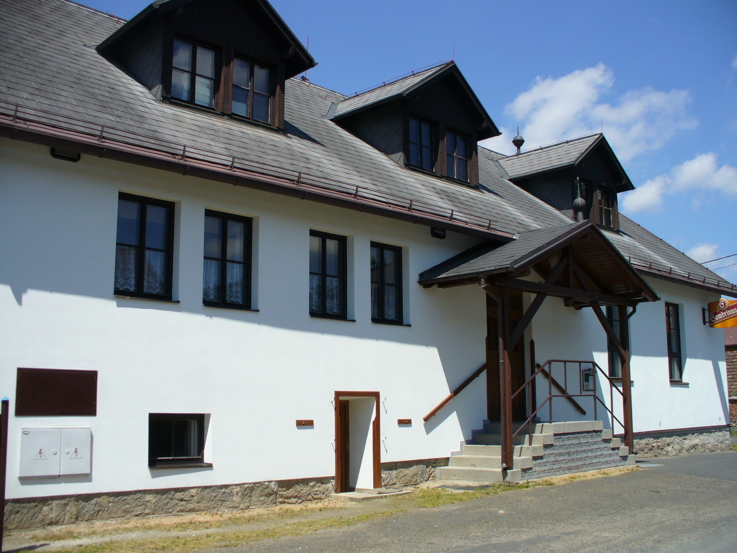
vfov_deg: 38.7
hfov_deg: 50.1
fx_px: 788
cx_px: 368
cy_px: 276
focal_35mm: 37
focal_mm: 6.1
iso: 80
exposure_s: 1/1600
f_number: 5.6
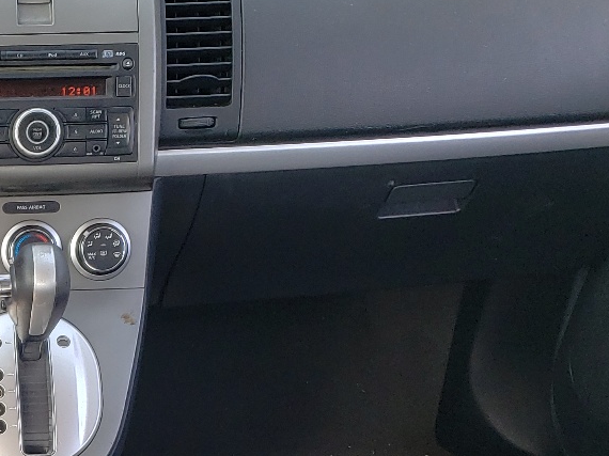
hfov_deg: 24.7
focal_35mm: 73
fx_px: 1284
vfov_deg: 19.7
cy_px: 426
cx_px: -71
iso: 50
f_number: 1.5
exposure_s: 1/250
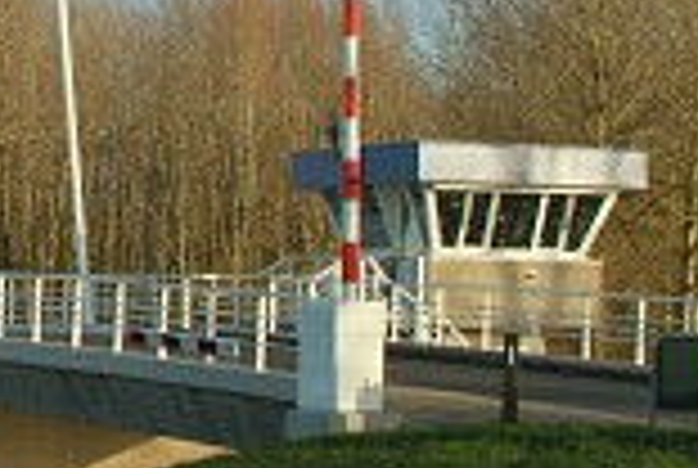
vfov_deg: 8.9
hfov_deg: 13.0
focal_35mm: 154
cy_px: 191
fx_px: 2992
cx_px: -126
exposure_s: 1/250
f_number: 11
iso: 400
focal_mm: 35
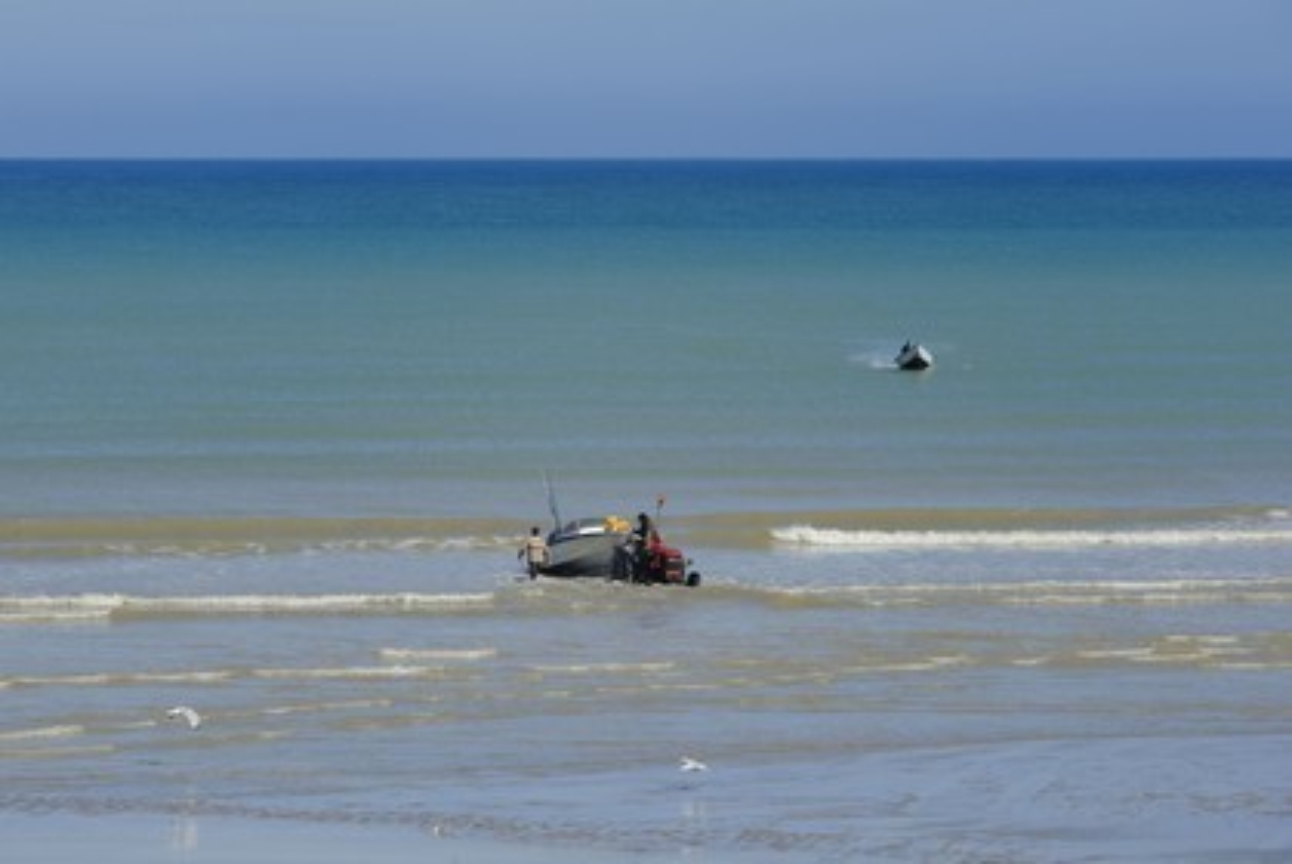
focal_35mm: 200
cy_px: 432
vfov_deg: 6.9
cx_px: 646
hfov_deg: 10.3
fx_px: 7182
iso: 200
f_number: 13
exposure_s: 1/250
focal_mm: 200
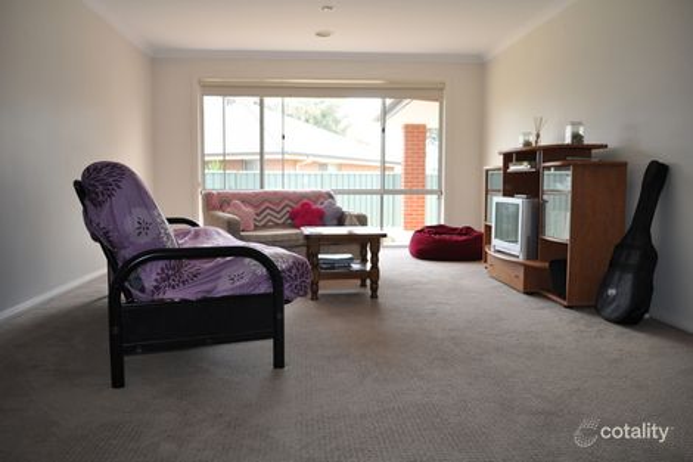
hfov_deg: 67.4
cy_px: 231
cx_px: 346
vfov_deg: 47.9
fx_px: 520
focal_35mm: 27
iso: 360
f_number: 3.5
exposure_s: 1/200
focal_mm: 18
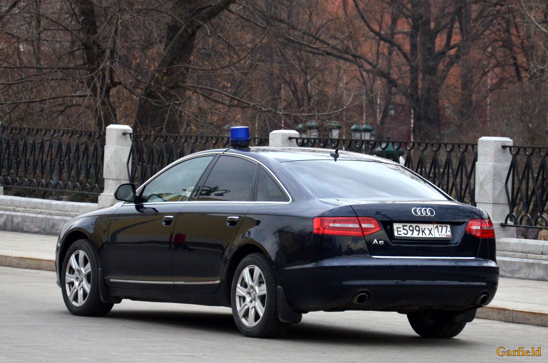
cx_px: 274
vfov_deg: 9.3
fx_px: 2233
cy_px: 182
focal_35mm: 147
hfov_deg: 14.0
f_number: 5.6
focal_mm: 98
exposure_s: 1/800
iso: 1250
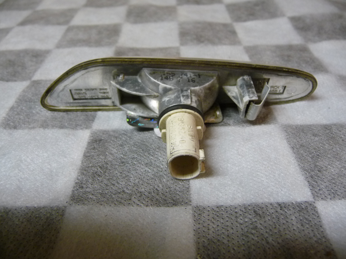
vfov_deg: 49.7
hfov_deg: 63.4
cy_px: 130
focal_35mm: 28
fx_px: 280
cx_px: 173
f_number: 3.3
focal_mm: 4.7
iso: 250
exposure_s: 1/30
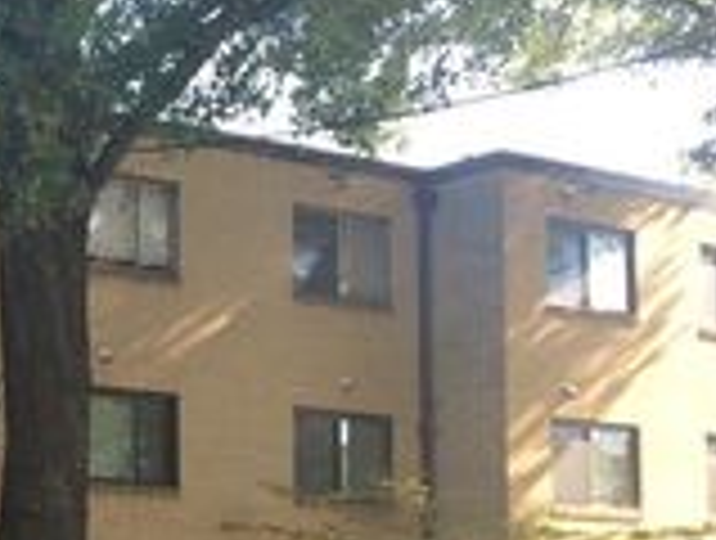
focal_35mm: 91
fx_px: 1887
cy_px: 430
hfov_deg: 19.4
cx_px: -275
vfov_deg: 16.2
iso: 25
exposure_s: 1/120
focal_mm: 4.15
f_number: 2.2
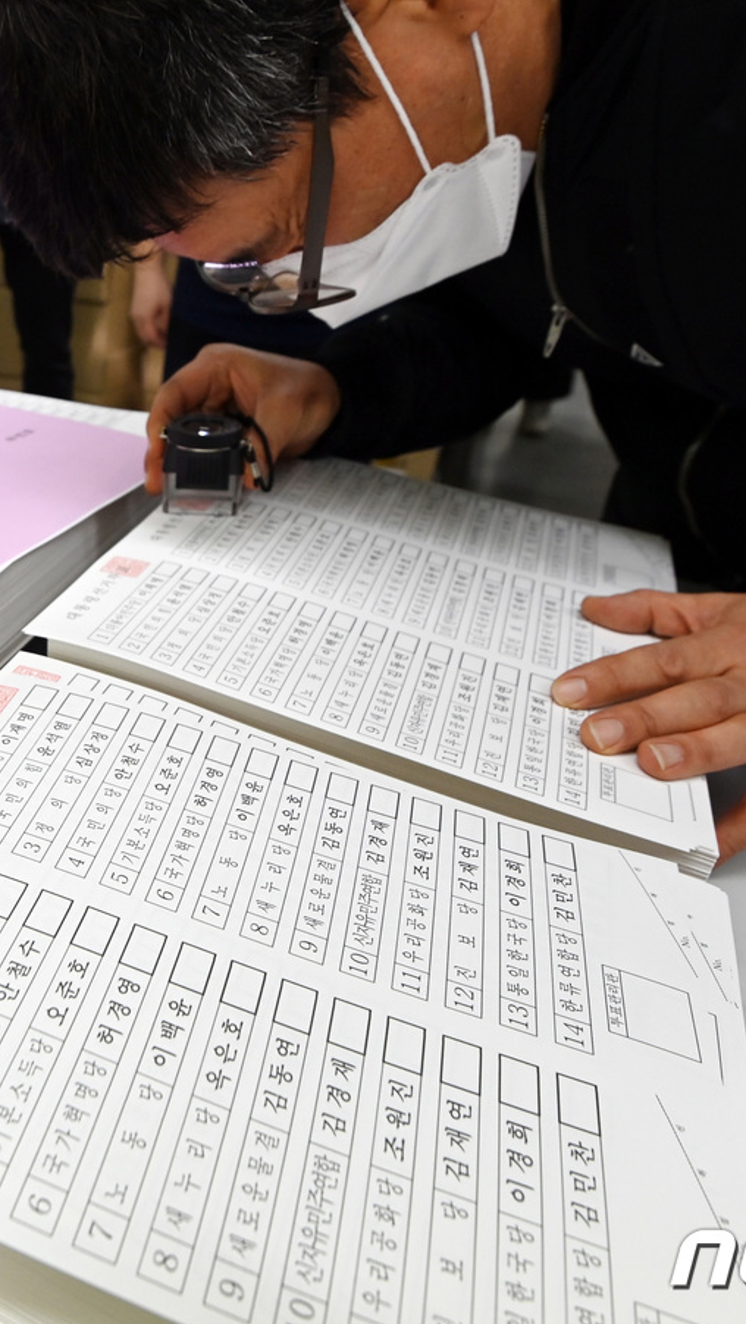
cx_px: 72
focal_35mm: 26
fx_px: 913
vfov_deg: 71.9
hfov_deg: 40.9
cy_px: 652
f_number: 5.6
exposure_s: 1/160
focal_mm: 16
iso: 1600
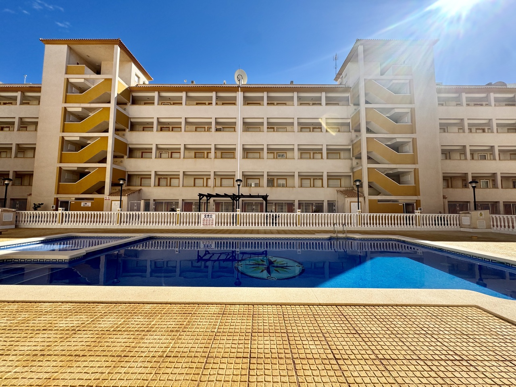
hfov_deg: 102.1
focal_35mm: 14
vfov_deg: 85.7
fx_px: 209
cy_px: 194
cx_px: 258
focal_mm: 2.22
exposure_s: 1/1178
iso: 50
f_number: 2.2
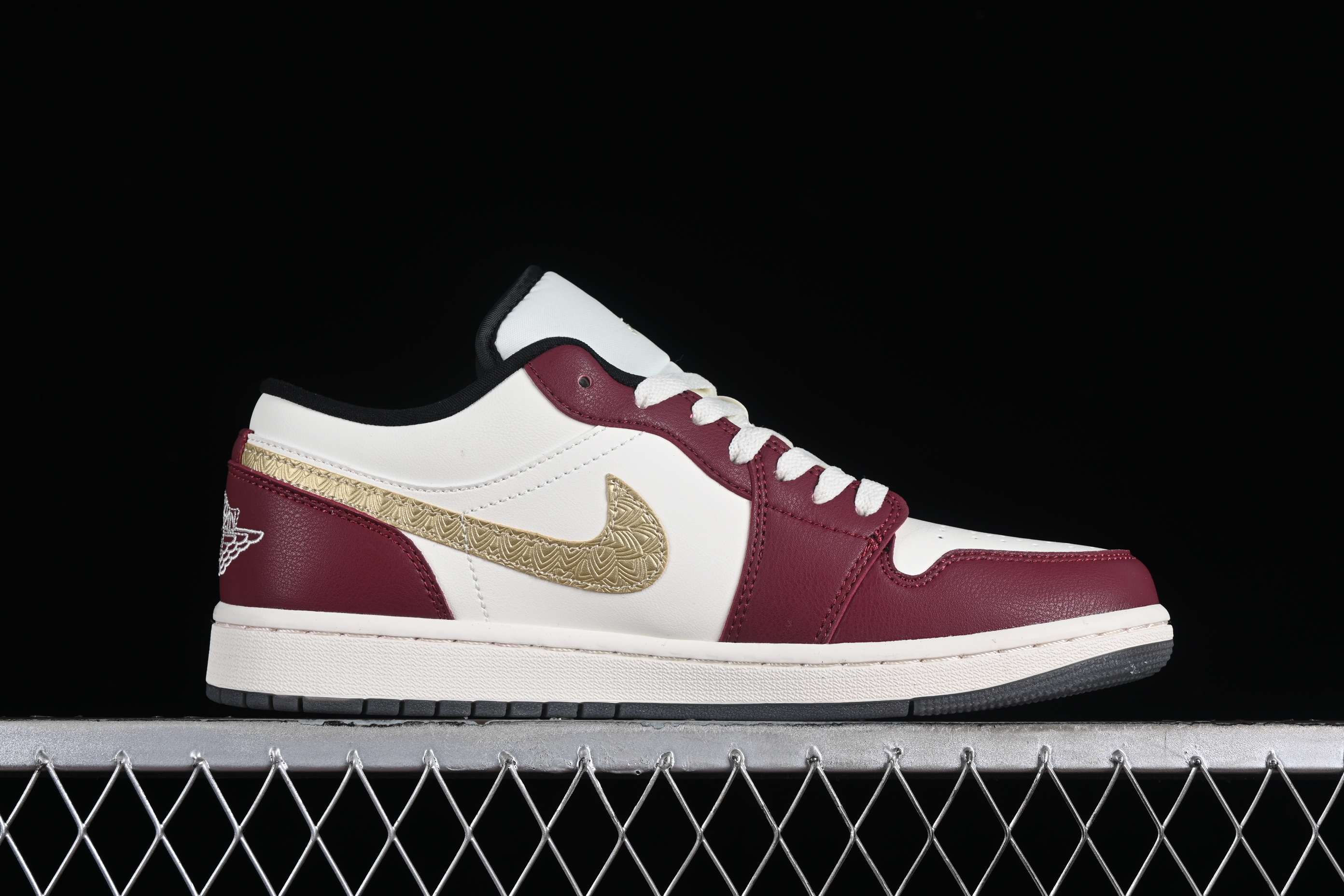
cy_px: 448
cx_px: 672
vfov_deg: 18.2
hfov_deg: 27.0
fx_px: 2800
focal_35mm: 75
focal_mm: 50
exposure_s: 1/80
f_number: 8
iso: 160
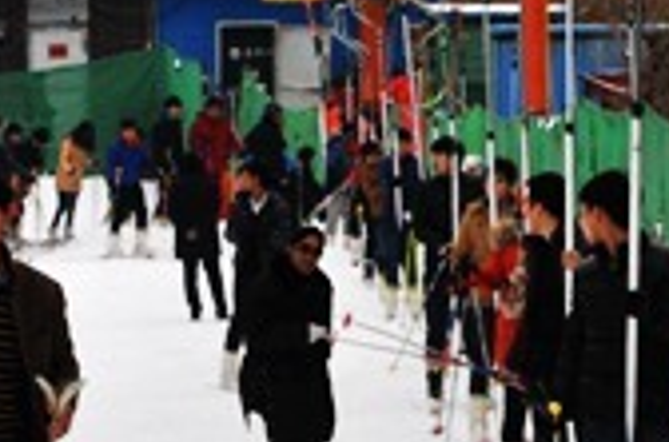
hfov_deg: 3.7
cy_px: 448
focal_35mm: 564
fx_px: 10451
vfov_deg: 2.4
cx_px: 426
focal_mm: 90
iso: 200
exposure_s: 1/200
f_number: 10
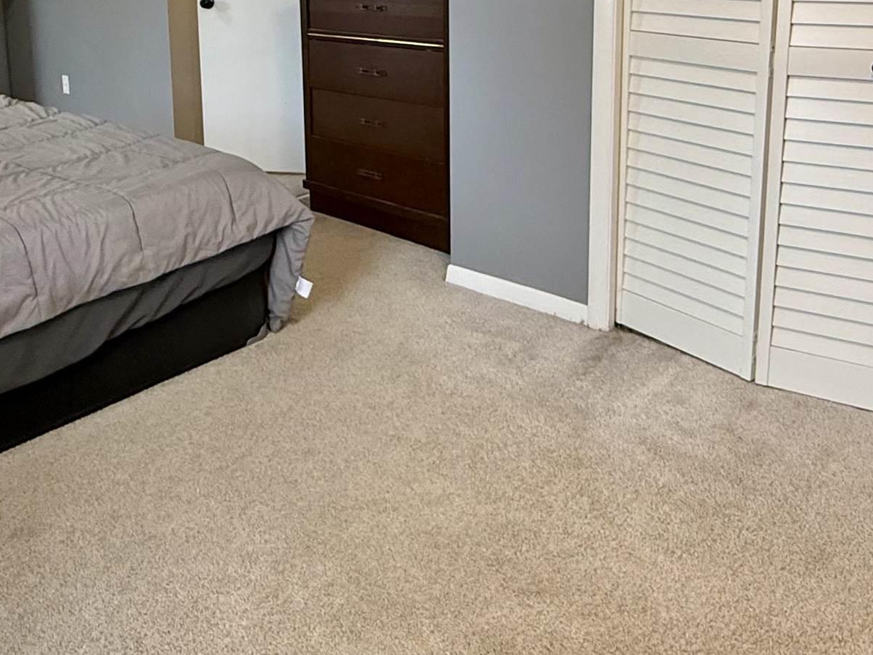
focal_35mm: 36
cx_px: 325
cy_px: 85
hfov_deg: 50.8
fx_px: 908
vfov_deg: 37.4
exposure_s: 1/60
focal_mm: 2.22
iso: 250
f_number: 2.2
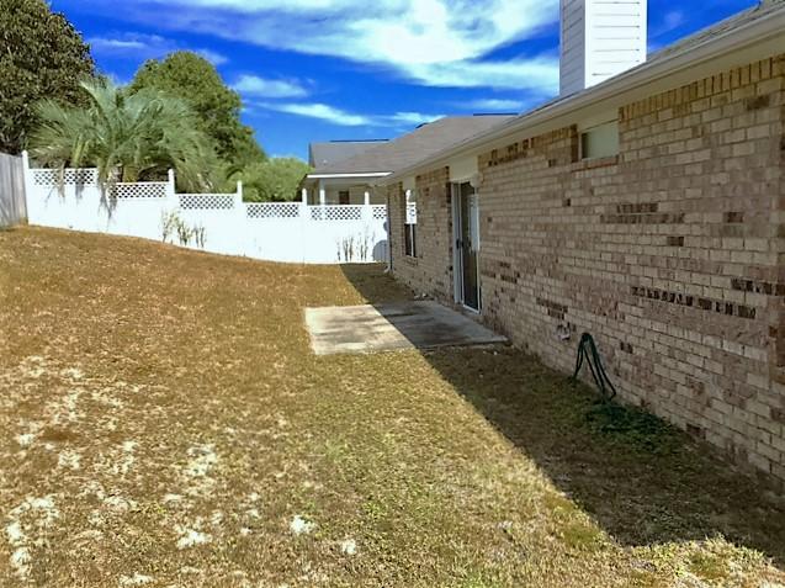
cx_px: 392
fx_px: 657
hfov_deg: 61.7
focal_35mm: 29
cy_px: 294
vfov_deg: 48.2
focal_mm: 4.15
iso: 32
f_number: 2.2
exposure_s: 1/2481
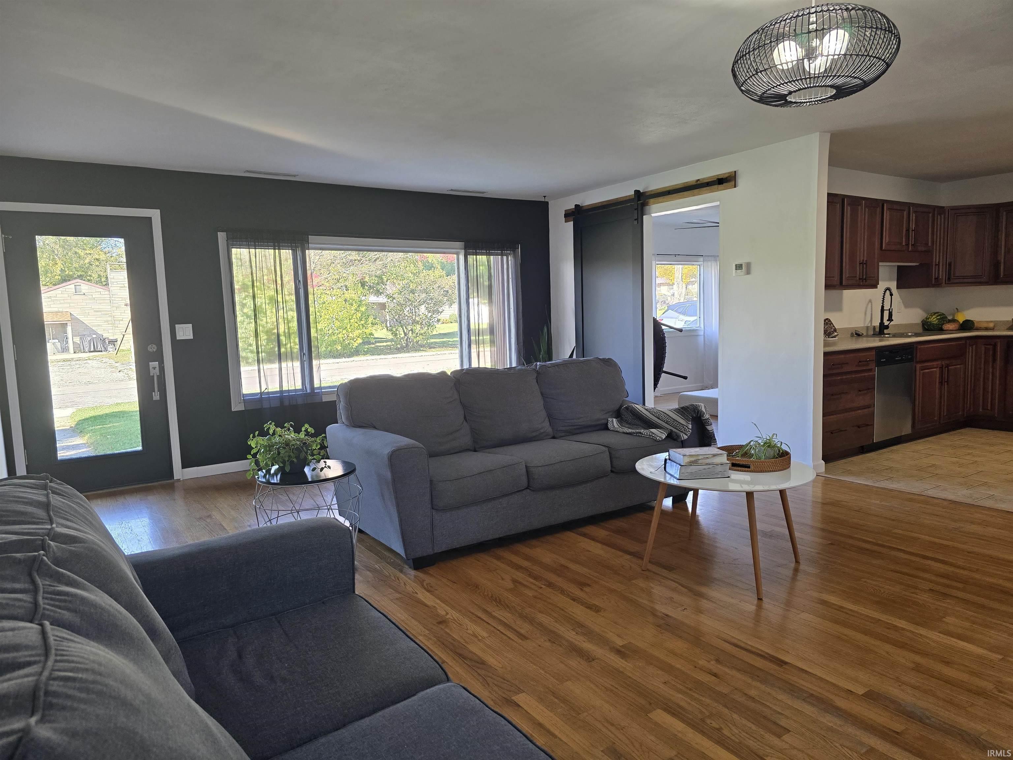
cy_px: 380
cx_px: 506
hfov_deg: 73.9
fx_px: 673
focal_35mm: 23
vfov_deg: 58.9
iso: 125
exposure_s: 1/120
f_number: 1.7
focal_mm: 6.3
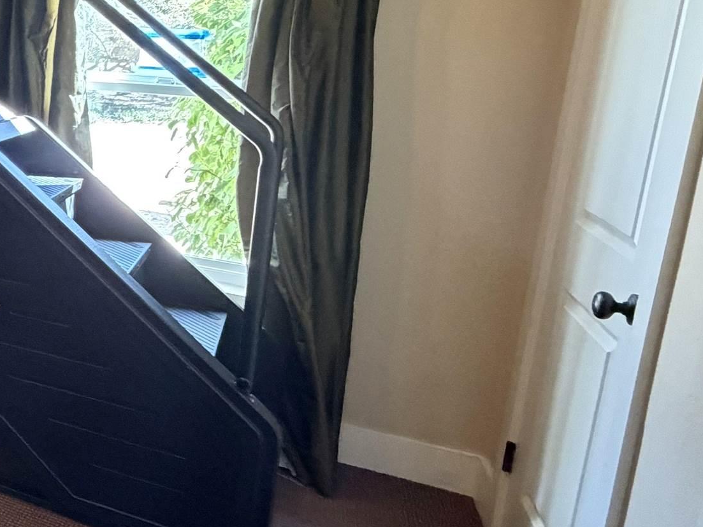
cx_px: -223
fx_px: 792
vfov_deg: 36.2
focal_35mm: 39
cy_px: 152
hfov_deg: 33.7
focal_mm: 2.22
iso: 640
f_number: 2.2
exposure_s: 1/60
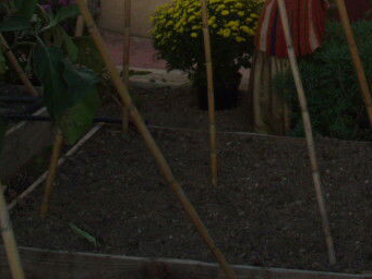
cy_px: -138
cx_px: 329
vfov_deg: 13.3
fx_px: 1129
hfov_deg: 18.4
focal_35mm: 105
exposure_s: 1/350
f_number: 5.7
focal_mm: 7.8
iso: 80
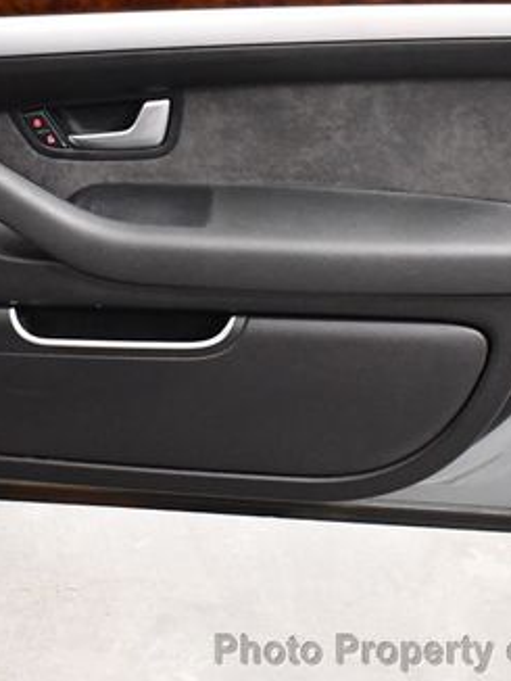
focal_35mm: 68
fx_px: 1337
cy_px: 244
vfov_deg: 28.4
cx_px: 190
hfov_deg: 21.6
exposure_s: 1/80
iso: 3200
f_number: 3.5
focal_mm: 18
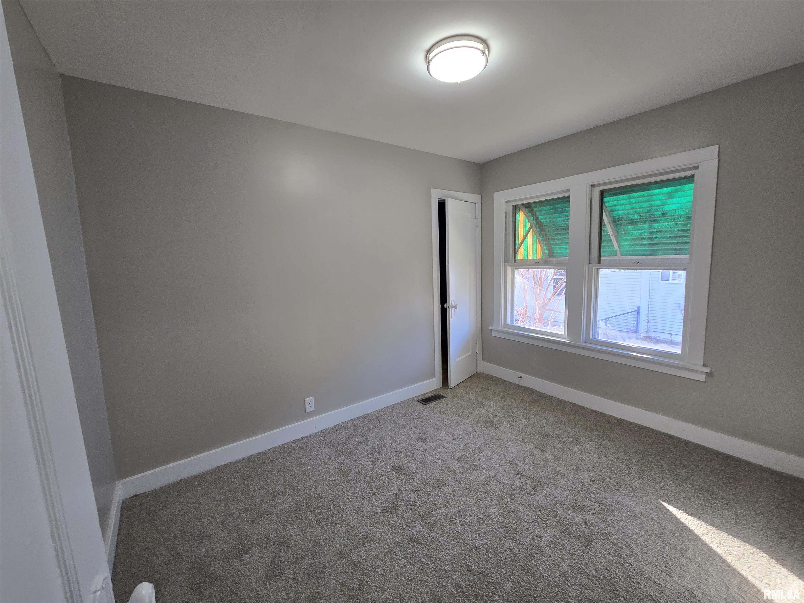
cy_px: 302
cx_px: 402
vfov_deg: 89.9
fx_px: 302
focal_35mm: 13
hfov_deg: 106.2
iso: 64
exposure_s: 1/60
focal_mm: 2.2
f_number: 2.2
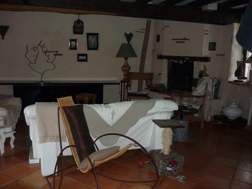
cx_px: 126
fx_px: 240
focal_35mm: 33
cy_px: 94
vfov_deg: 42.9
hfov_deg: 55.4
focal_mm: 5.5
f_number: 2.8
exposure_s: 1/30
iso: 200
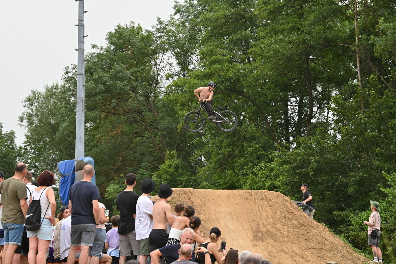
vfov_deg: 10.5
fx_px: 1429
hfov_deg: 15.8
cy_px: 132
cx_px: 198
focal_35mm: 130
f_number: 7.1
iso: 500
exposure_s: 1/400
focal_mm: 130
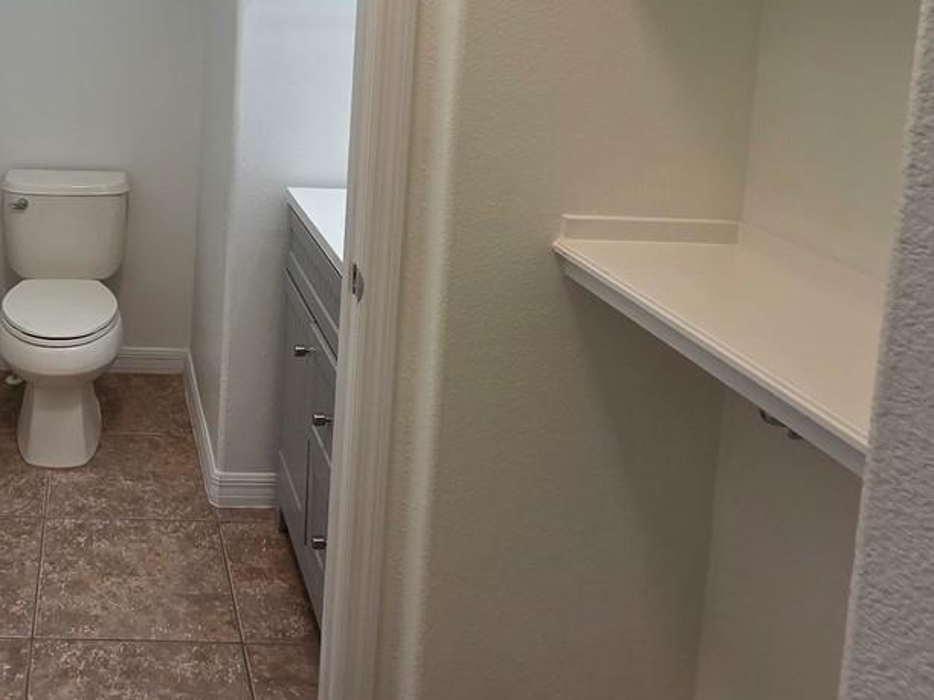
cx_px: 108
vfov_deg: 38.4
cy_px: 49
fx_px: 917
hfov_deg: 48.7
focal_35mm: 34
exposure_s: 1/120
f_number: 1.9
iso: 125
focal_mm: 2.2
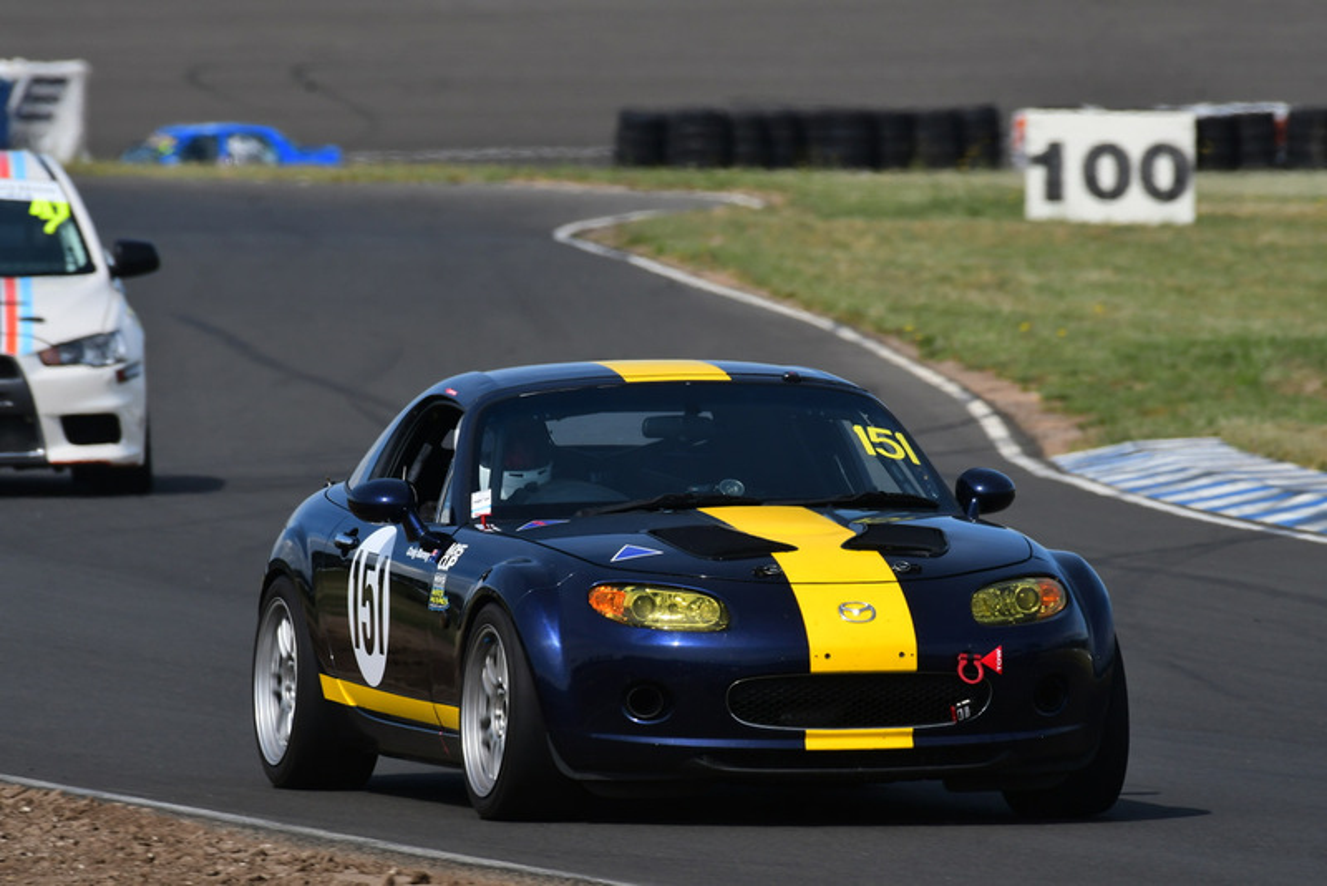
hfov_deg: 2.7
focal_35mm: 750
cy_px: 443
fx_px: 27654
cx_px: 664
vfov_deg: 1.8
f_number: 11
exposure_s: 1/640
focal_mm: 500
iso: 320
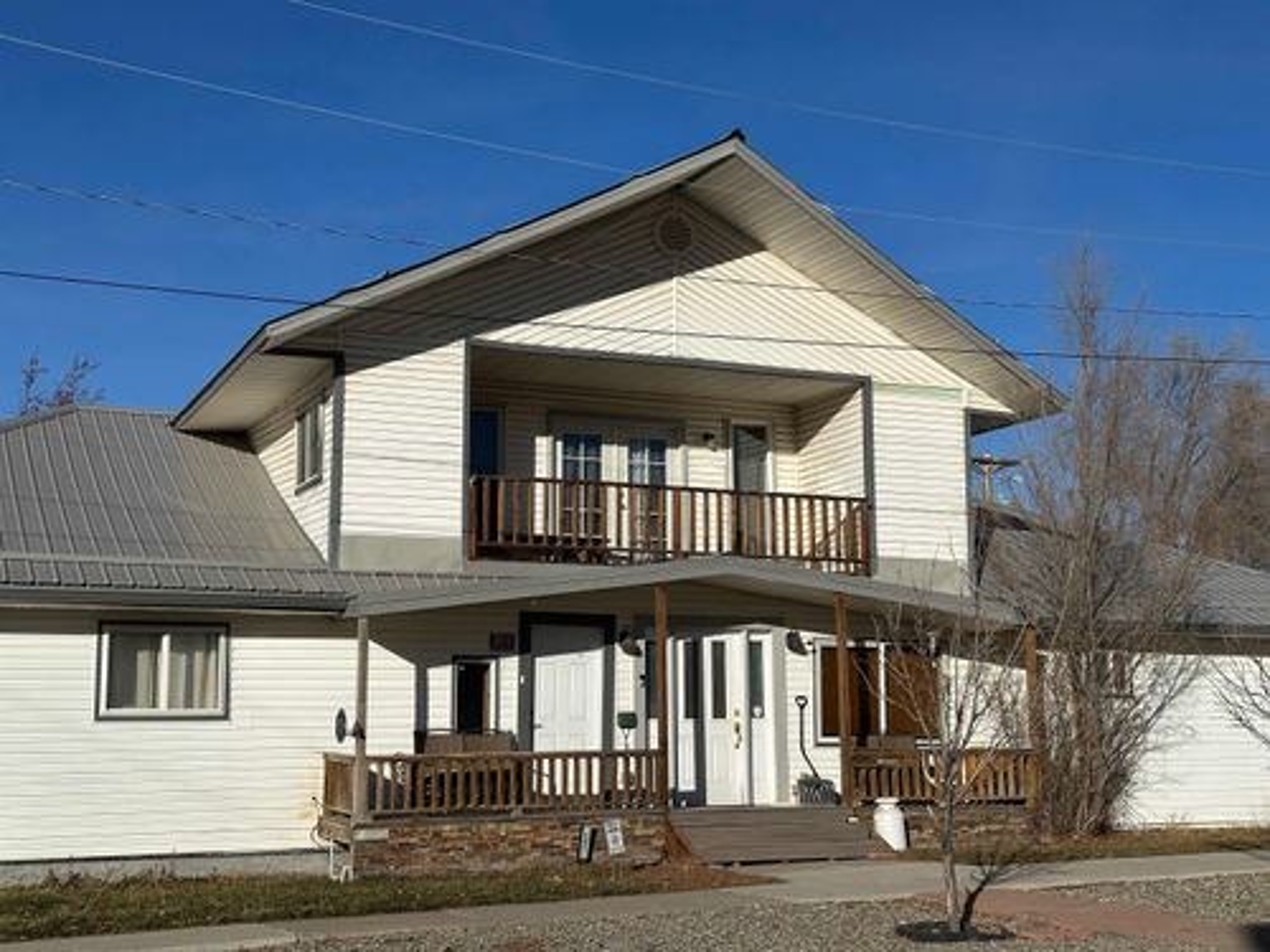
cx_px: 635
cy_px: 476
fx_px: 1761
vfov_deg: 30.3
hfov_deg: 39.7
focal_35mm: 48
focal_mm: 6.86
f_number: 1.78
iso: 64
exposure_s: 1/10870
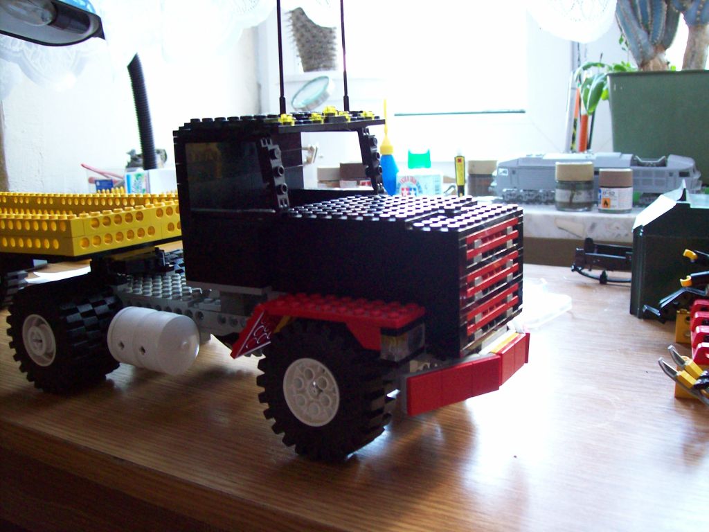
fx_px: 737
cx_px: 354
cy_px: 266
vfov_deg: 39.7
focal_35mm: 36
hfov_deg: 51.4
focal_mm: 6
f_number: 2.7
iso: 160
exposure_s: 1/10.5
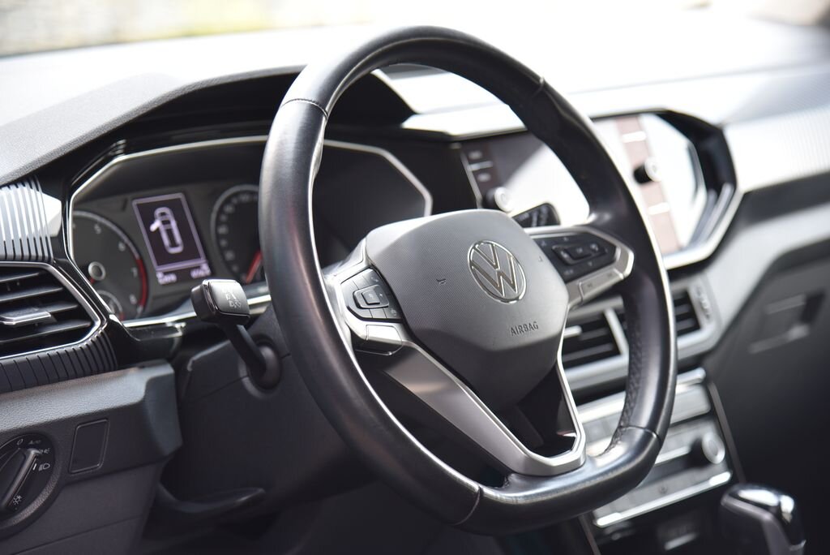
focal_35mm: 105
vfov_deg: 13.1
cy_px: 278
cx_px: 415
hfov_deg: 19.4
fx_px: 2422
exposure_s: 1/60
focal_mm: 105
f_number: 4
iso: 500
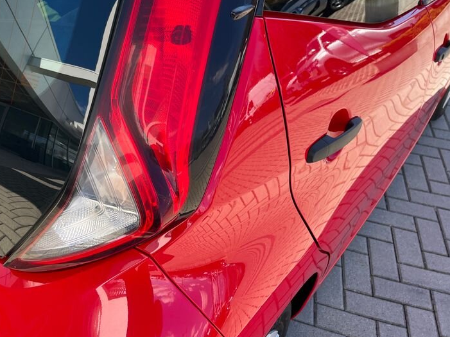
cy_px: 120
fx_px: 494
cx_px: 124
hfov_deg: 47.5
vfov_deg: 37.4
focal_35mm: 38
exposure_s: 1/457
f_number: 1.6
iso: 50
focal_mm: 5.1
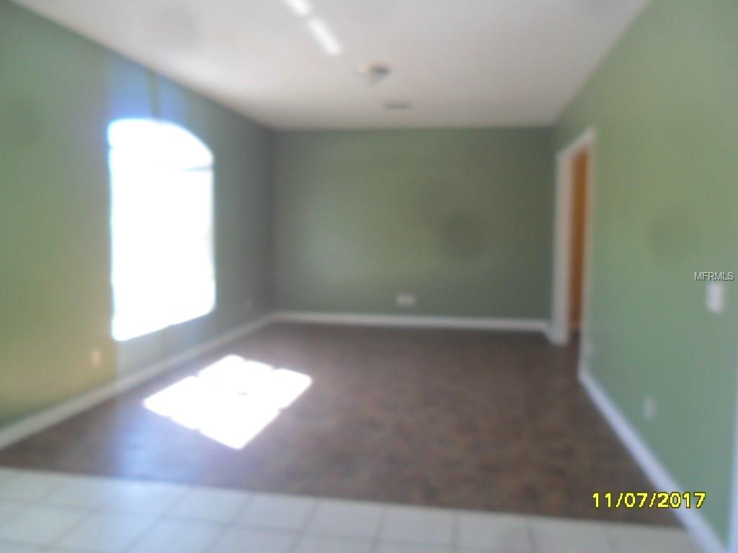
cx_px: 369
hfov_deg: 65.3
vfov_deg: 51.4
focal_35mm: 27
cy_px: 276
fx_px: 576
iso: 100
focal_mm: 4.9
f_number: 3.5
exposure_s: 1/45
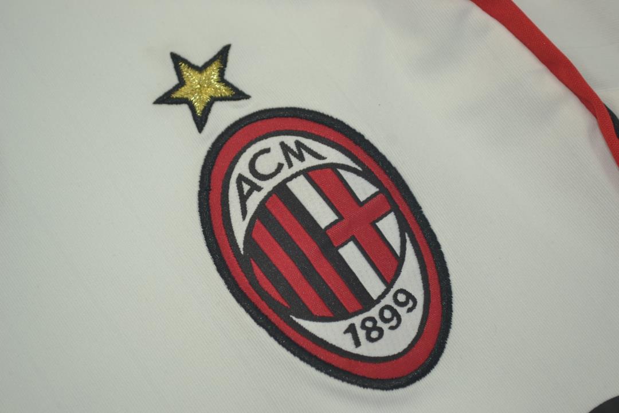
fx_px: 1289
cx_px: 310
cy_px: 206
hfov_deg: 27.0
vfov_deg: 18.2
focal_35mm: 75
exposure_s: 1/100
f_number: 6.3
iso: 200
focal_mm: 50
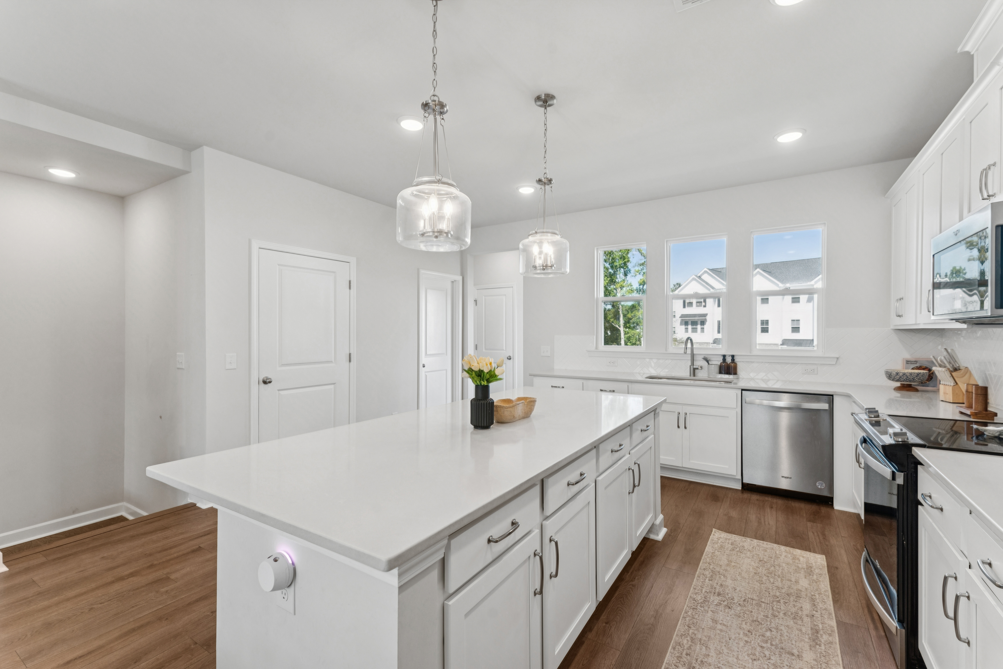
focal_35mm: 14
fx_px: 390
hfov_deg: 104.3
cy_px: 334
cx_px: 502
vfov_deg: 81.2
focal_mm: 14
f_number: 8
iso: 400
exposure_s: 1/40
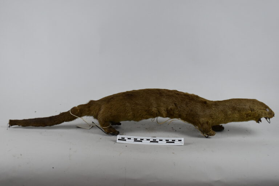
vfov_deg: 25.8
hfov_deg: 37.9
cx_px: 140
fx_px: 407
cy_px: 93
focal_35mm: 52
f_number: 5.6
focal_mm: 35
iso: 400
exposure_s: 1/125
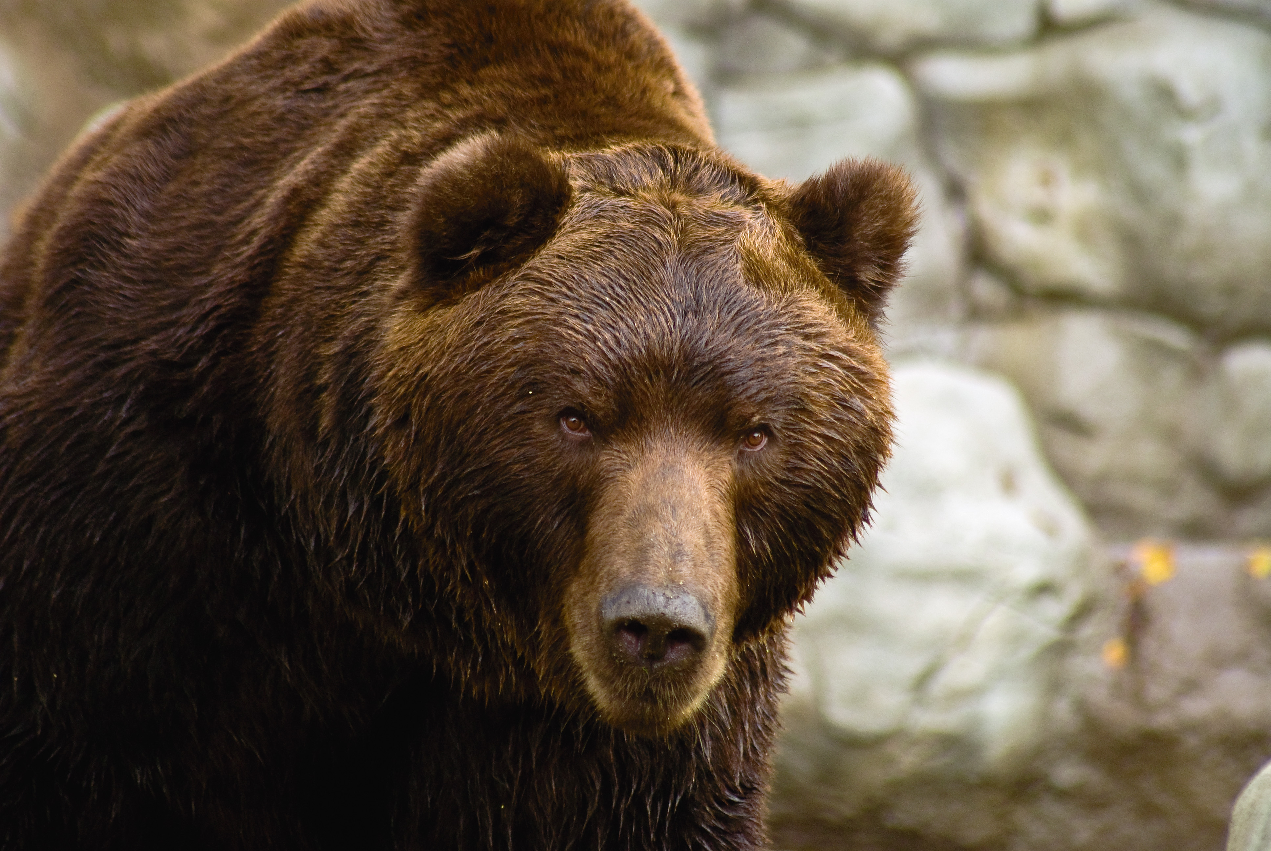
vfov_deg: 4.6
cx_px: 636
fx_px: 10604
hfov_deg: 6.9
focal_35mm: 300
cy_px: 426
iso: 400
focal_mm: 200
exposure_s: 1/125
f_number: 5
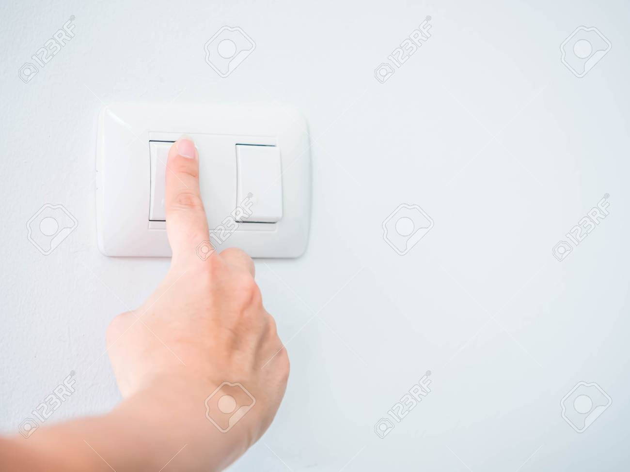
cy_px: 236
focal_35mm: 120
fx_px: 2184
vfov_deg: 12.3
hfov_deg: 16.4
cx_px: 315
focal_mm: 60
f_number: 2.8
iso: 800
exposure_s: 1/125
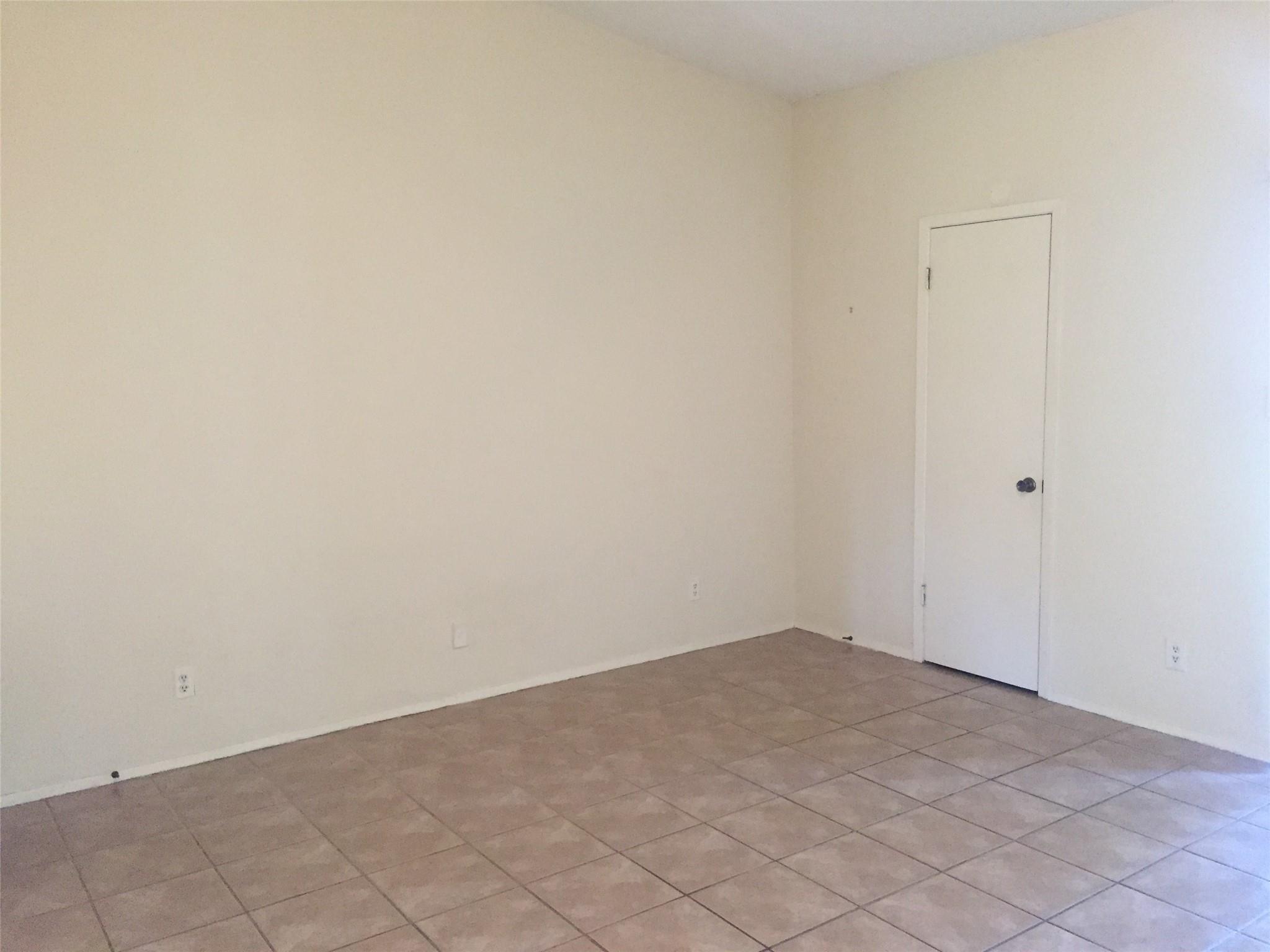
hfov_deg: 61.7
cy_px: 476
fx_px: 1064
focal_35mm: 29
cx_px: 635
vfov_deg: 48.2
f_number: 2.2
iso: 250
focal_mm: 4.15
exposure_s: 1/30
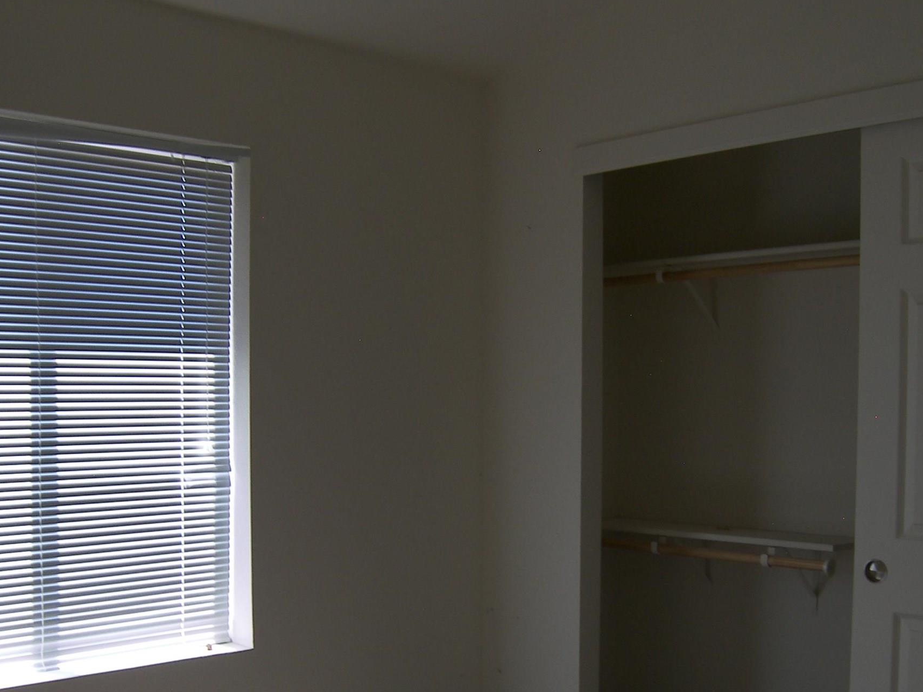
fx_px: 1146
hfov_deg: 43.9
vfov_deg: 33.2
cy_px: 478
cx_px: 453
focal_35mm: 43
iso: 50
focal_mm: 5
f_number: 2.8
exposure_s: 1/50
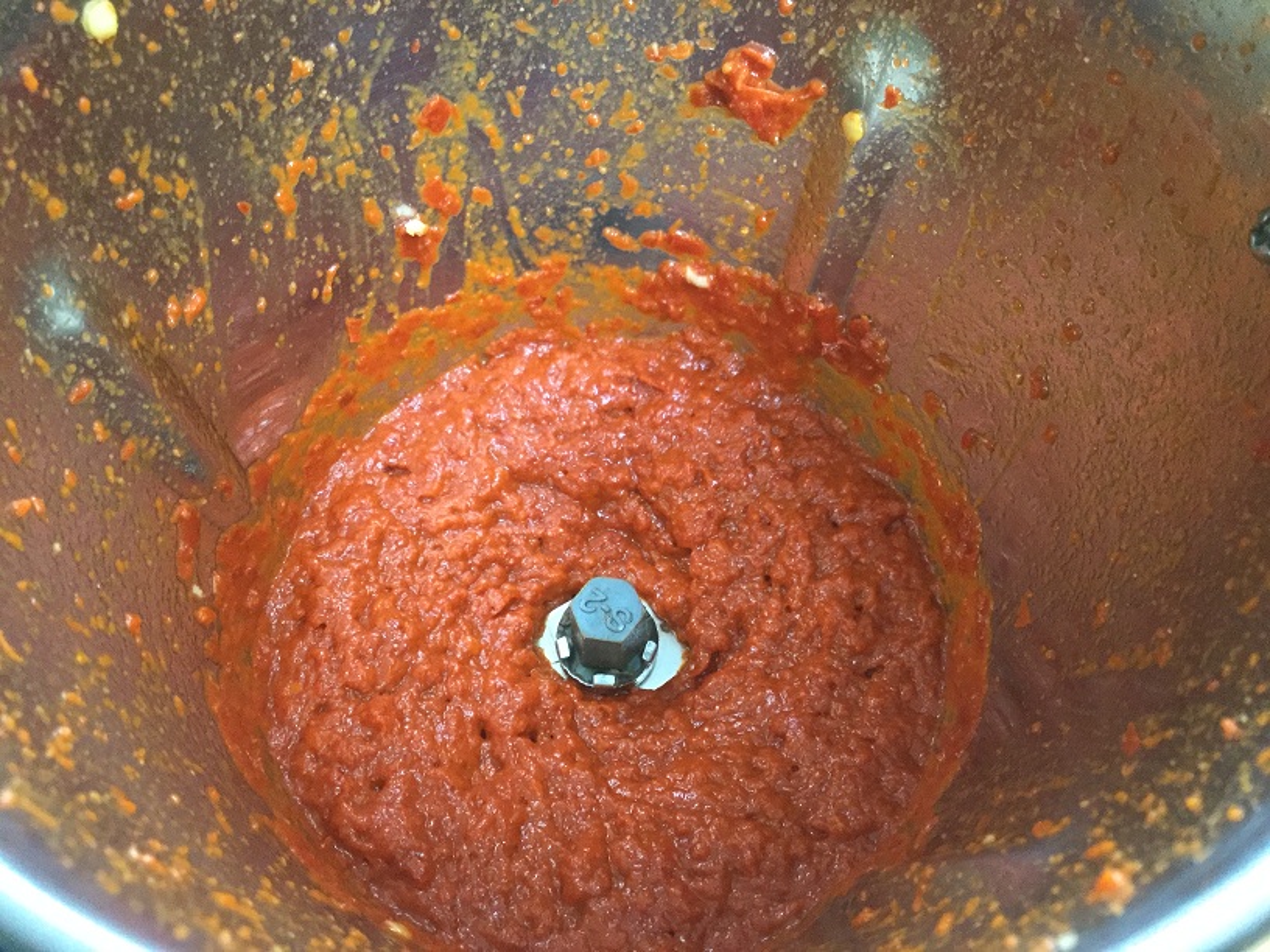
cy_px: 476
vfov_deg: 45.4
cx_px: 635
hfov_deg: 58.4
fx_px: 1137
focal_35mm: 31
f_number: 2.4
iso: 160
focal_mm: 3.3
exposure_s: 1/30
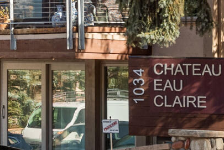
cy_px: -159
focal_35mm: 259
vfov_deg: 5.2
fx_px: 1613
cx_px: 2
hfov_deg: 7.9
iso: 100
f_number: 7.1
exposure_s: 1/30
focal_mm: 35
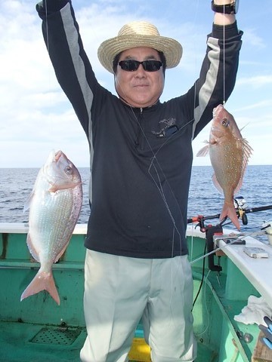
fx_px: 293
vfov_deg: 63.4
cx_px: 136
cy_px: 181
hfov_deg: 49.7
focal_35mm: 28
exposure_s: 1/400
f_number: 3.9
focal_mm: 5
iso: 100
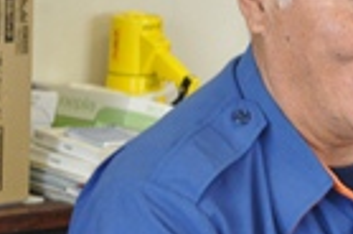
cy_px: 165
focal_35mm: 252
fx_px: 2465
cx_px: 343
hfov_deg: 8.2
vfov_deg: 5.4
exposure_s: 1/80
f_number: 5.6
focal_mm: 52
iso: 800
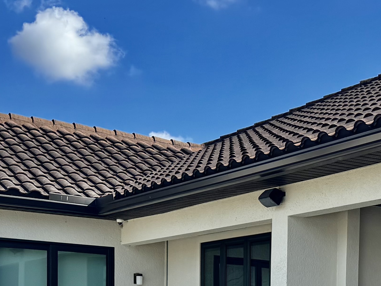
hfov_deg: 22.6
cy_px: 385
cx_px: 322
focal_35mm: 85
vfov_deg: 16.3
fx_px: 936
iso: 80
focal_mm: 6.76
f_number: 1.78
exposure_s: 1/2415
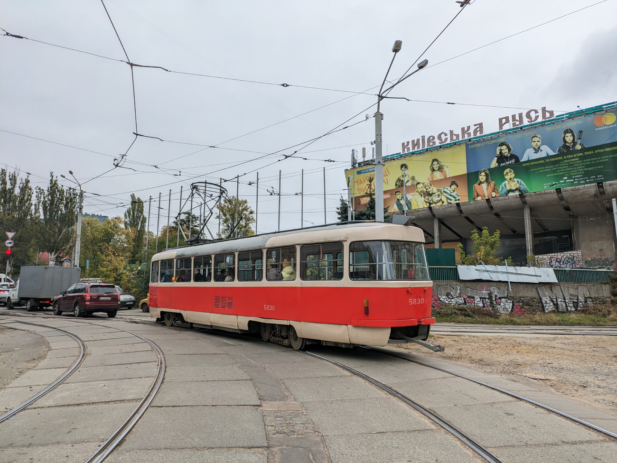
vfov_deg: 54.9
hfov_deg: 69.4
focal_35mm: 25
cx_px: 308
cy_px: 232
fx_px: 446
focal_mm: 5.43
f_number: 1.89
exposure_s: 1/948
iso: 44
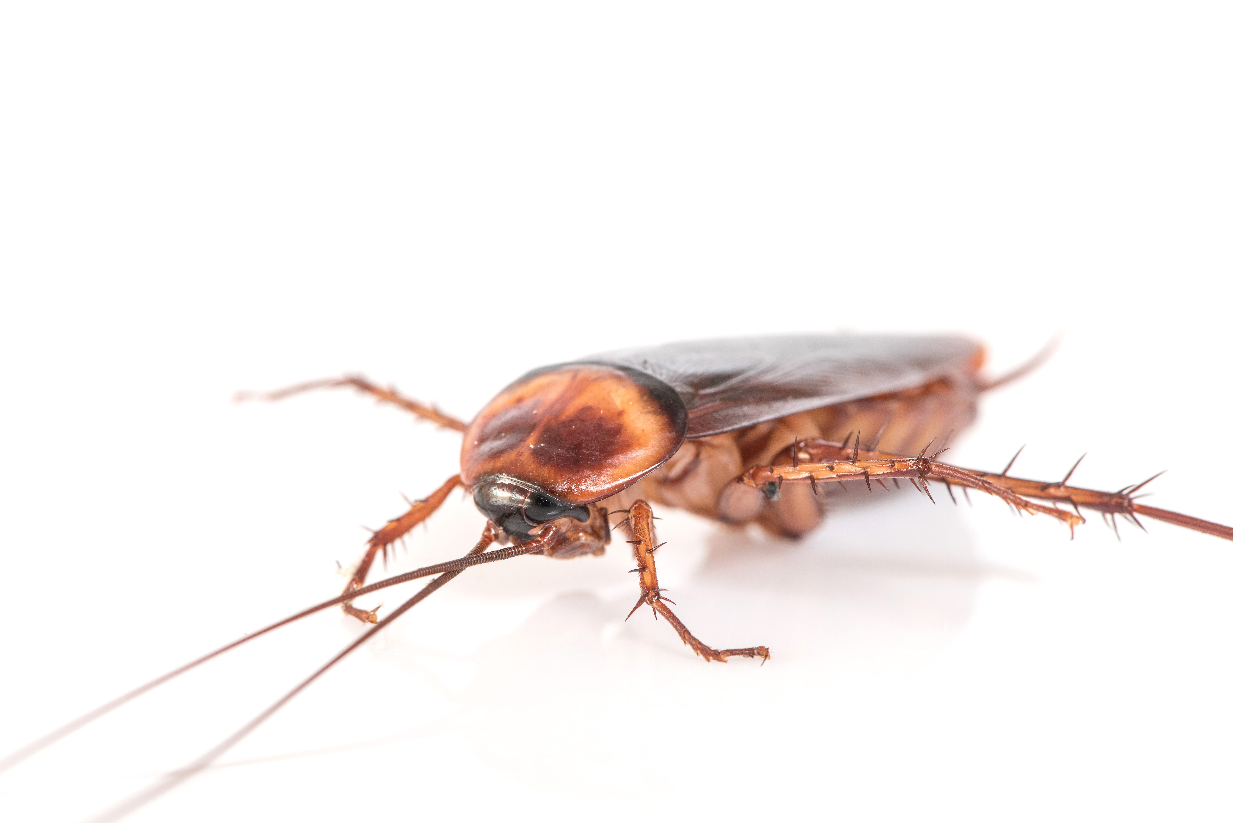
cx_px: 616
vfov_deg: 13.1
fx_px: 3597
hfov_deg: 19.4
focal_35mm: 105
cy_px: 412
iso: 100
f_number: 16
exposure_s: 1/2
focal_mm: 105
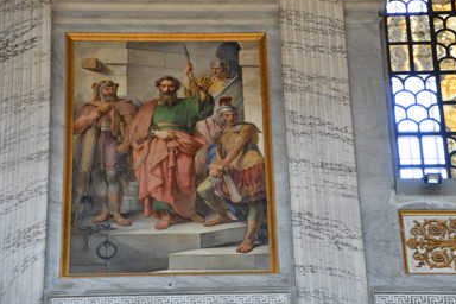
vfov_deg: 8.0
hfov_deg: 11.9
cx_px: 234
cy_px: 150
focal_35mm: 172
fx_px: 2178
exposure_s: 1/50
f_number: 5.6
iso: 1600
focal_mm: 110
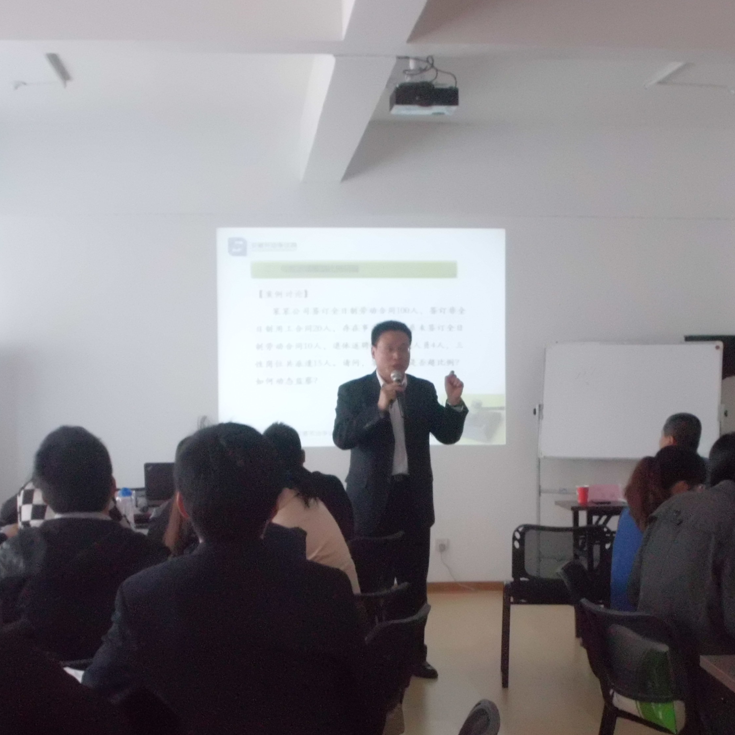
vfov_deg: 26.3
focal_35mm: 65
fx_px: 1561
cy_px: 514
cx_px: 378
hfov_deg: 26.5
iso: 800
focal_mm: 6.9
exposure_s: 1/80
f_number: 3.9
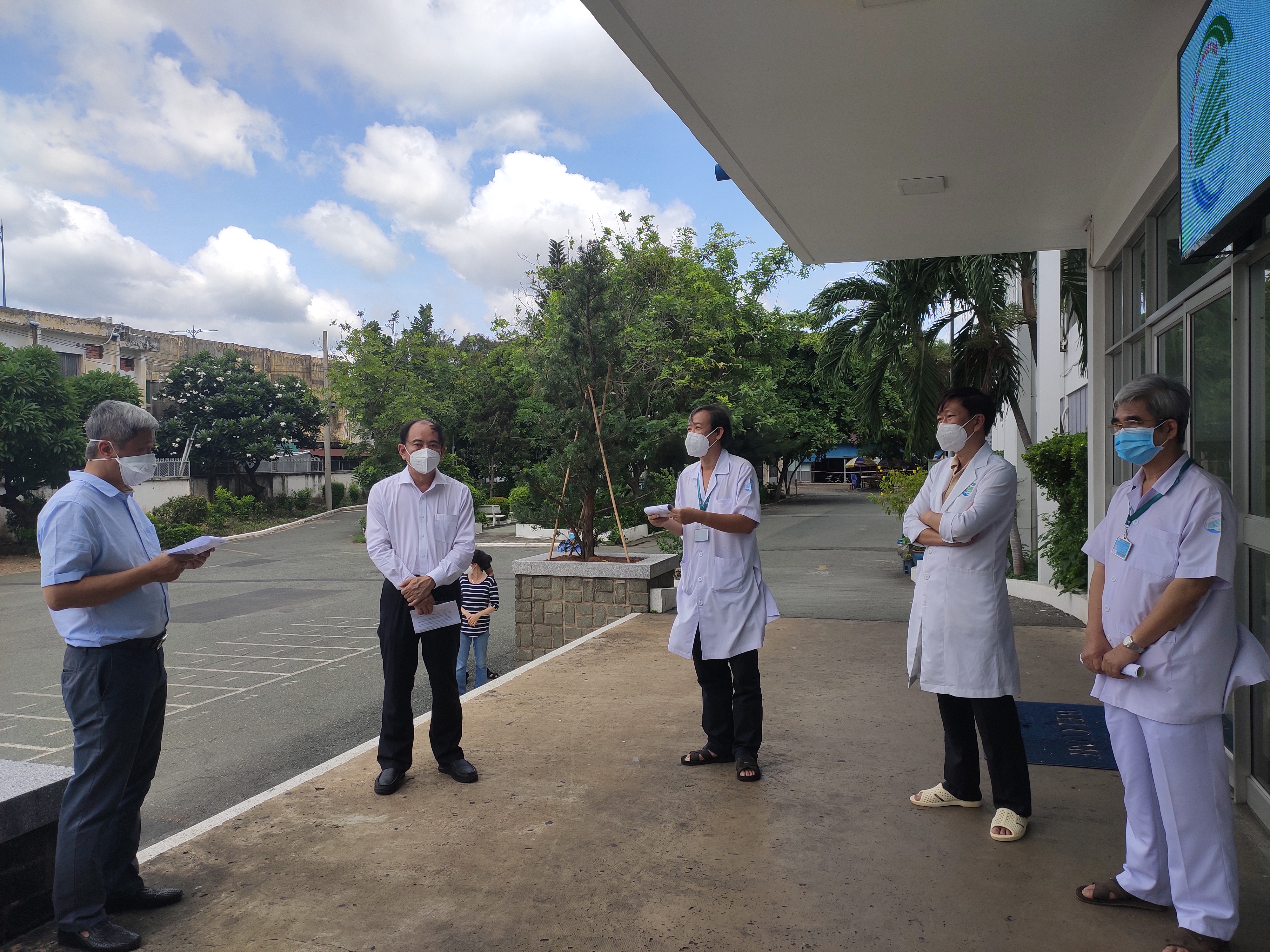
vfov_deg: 54.9
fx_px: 917
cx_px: 635
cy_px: 476
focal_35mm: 25
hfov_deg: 69.4
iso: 112
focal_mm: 4.74
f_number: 1.79
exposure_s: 1/1394
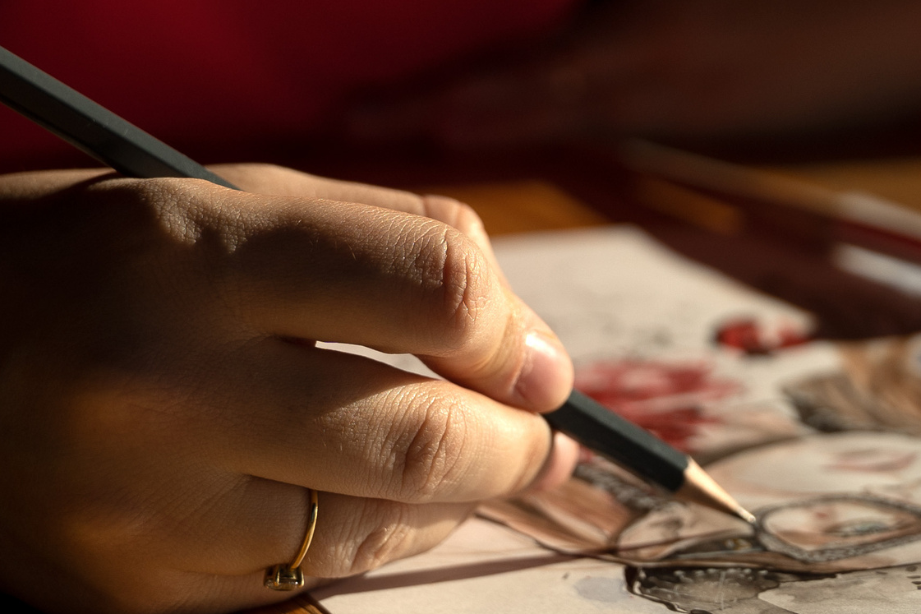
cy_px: 149
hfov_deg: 14.9
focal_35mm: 137
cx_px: 676
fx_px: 3504
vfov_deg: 10.0
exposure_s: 1/2000
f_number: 2.8
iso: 64
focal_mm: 40.4
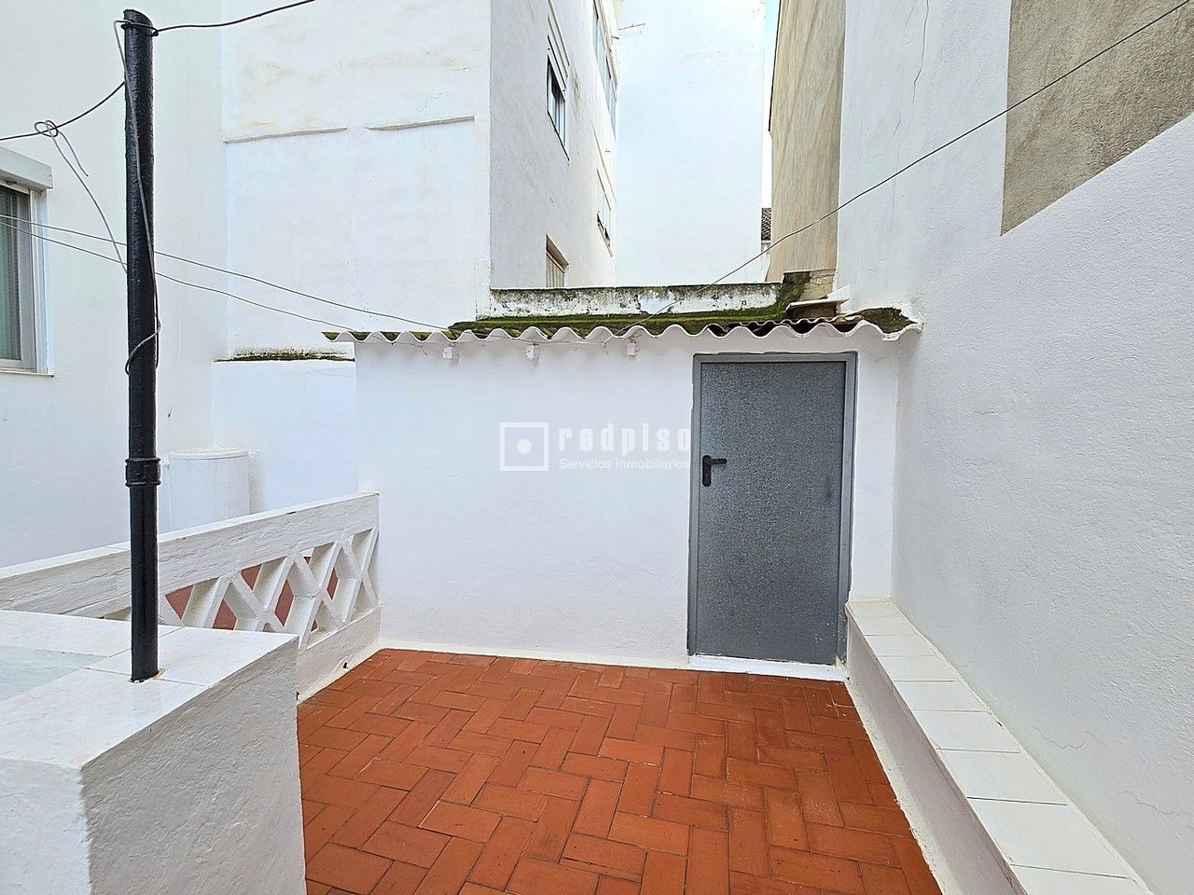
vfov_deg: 89.9
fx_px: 448
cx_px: 597
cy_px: 448
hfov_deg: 106.2
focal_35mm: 13
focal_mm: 2.2
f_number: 2.2
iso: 50
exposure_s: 1/185
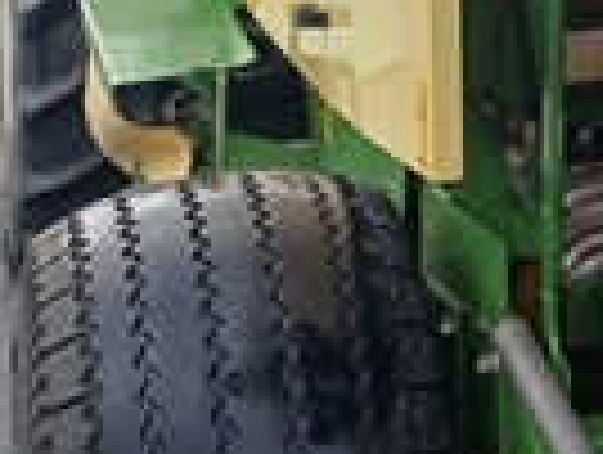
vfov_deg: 11.8
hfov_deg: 15.0
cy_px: -274
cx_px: 968
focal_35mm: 119
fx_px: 2077
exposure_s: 1/278
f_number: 1.8
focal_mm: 4.65
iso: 50
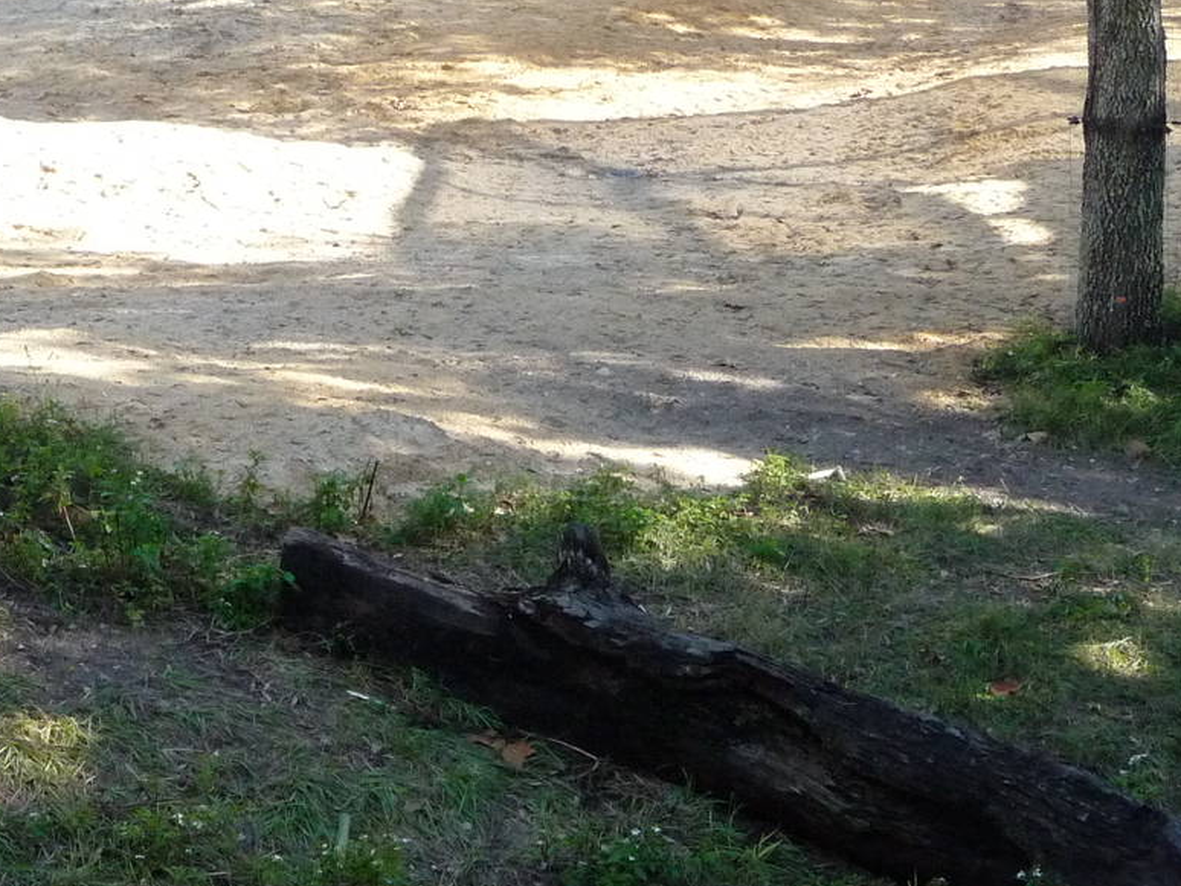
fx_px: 3174
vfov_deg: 15.9
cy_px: 262
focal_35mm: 93
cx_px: 320
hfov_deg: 20.9
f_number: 4.1
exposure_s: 1/500
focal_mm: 7.6
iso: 400
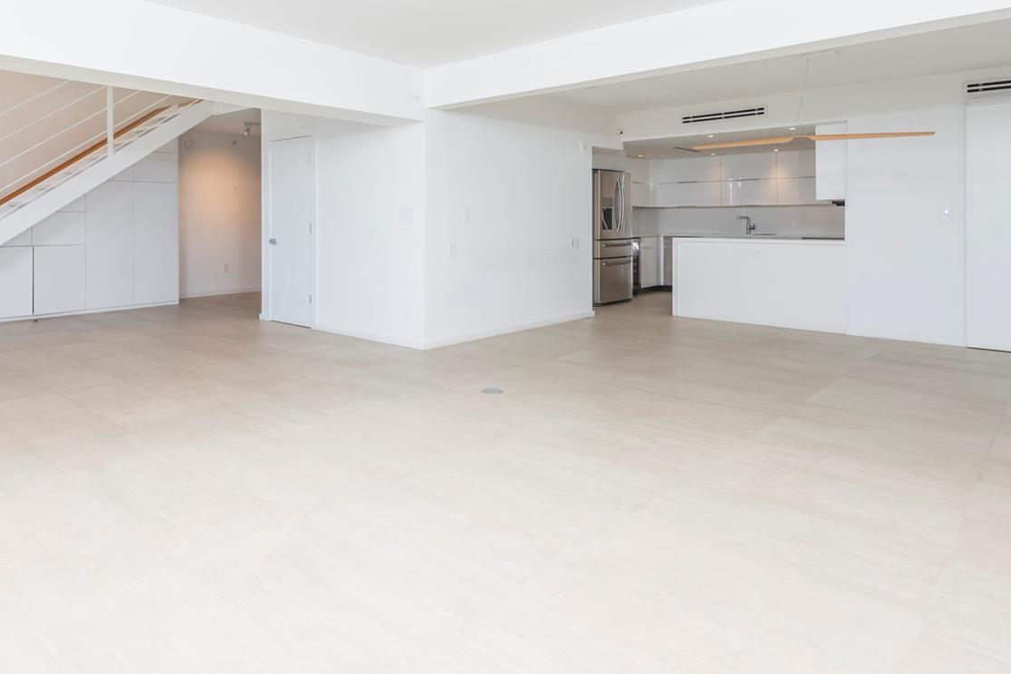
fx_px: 646
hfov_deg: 75.6
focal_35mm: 23
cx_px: 428
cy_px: 224
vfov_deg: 54.0
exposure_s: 1/80
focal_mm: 16
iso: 200
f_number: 8
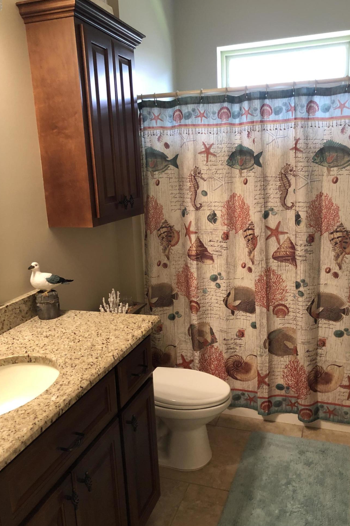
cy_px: 267
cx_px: 191
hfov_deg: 43.6
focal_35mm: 30
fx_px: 437
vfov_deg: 61.9
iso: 64
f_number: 1.8
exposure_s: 1/15
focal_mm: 3.99
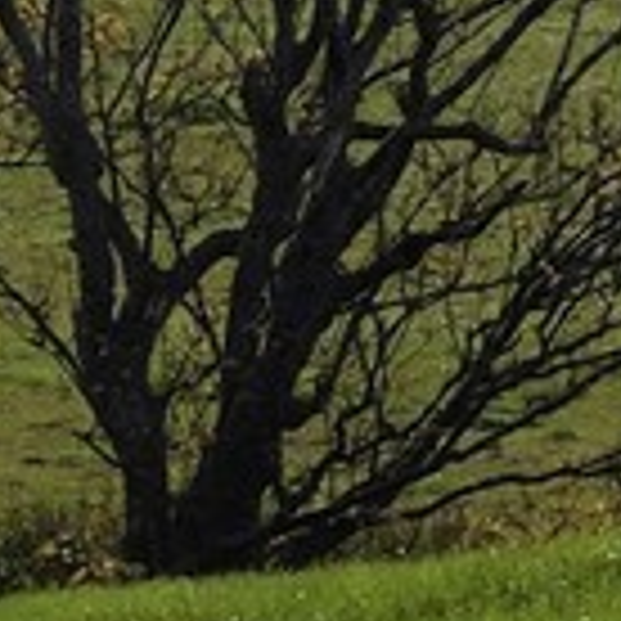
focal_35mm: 1482
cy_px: -1138
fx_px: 30079
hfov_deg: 1.2
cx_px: 2718
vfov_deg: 1.2
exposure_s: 1/320
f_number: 11
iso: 200
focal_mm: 150
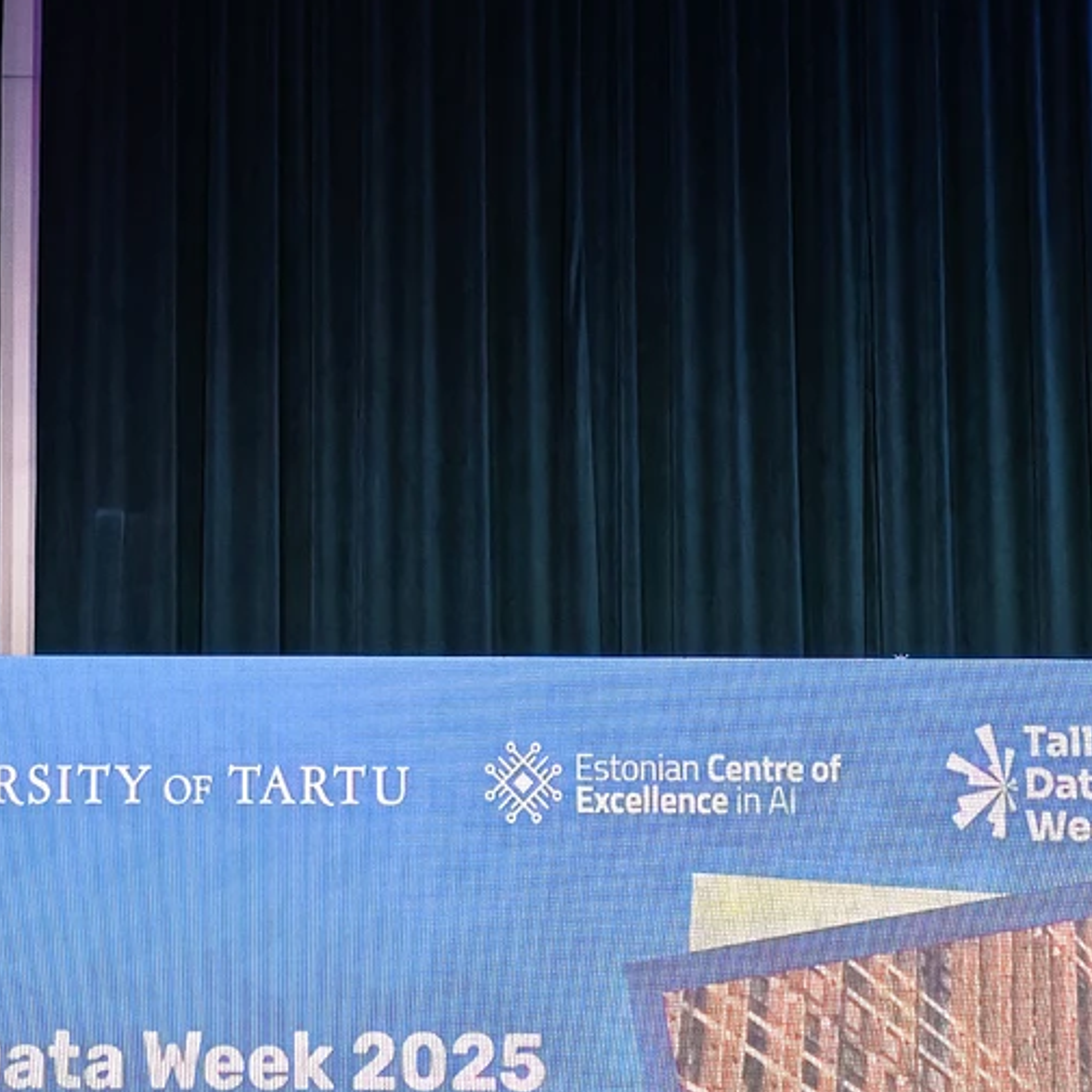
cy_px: 681
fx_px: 4319
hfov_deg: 14.3
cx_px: 139
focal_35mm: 121
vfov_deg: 14.4
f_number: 1.63
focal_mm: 8.72
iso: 125
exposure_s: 1/100
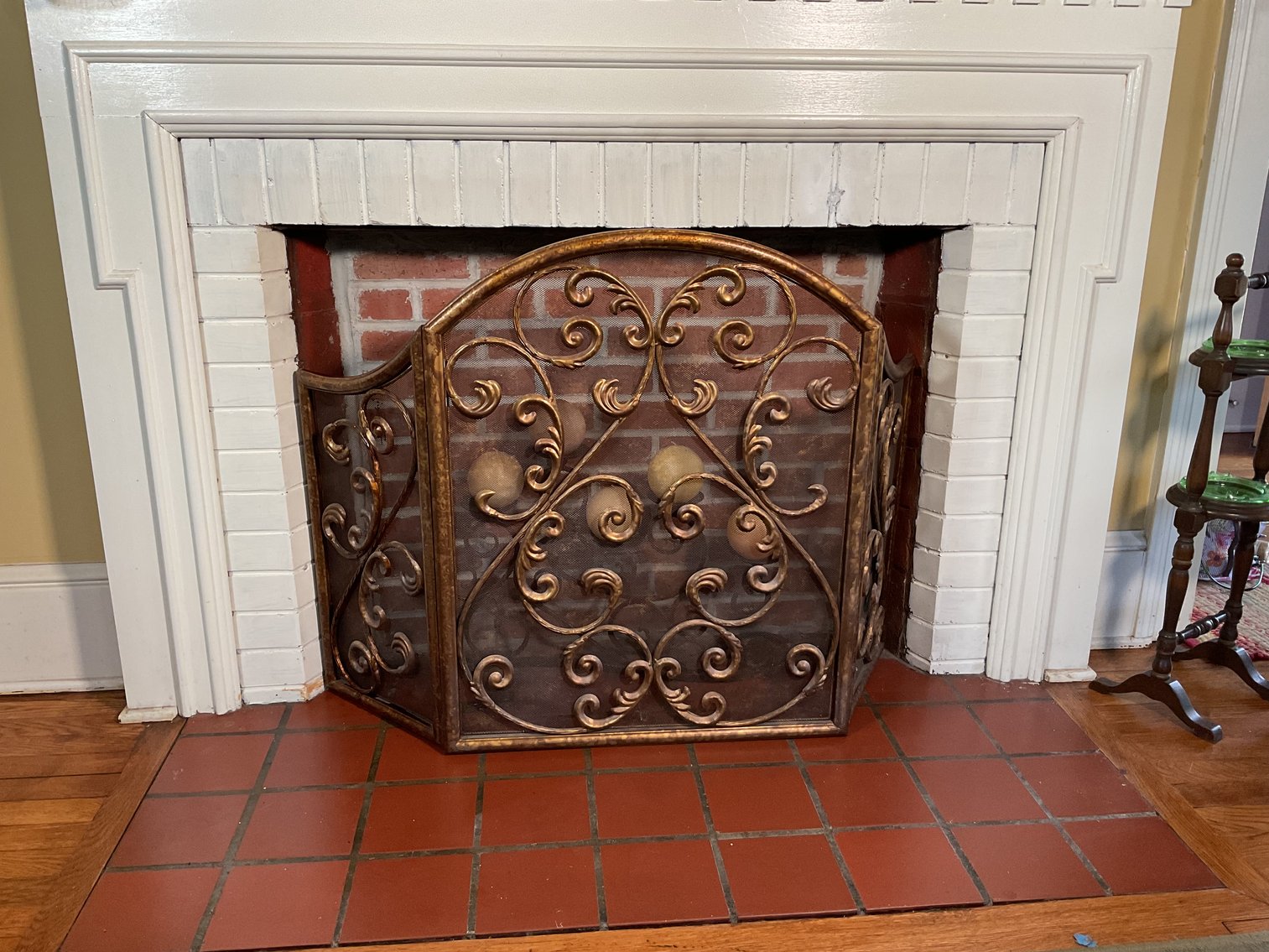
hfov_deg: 61.7
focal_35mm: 29
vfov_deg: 48.2
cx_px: 634
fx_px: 1063
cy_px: 476
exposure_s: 1/60
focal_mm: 3
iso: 64
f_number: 1.8
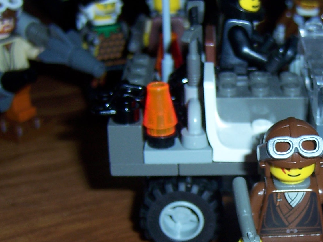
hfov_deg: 23.2
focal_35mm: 82
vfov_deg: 17.9
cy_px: 185
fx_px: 765
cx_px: 296
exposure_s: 1/60
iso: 80
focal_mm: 6.2
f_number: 2.8
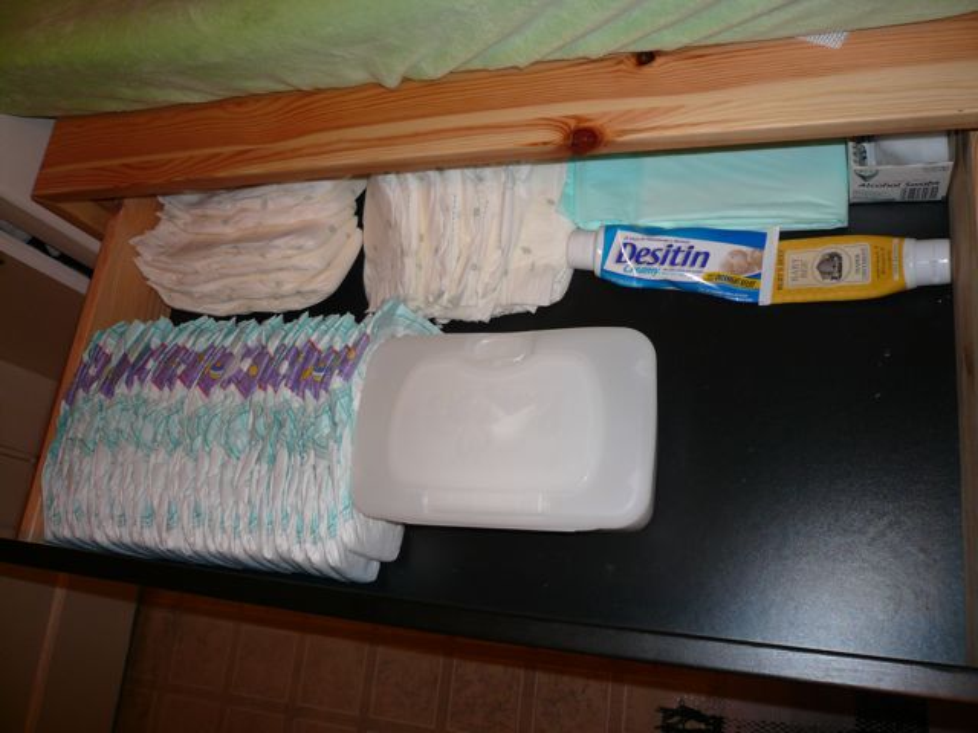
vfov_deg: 48.2
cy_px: 366
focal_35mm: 29
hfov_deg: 61.7
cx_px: 489
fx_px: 819
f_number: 2.8
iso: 100
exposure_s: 1/30
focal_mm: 4.7
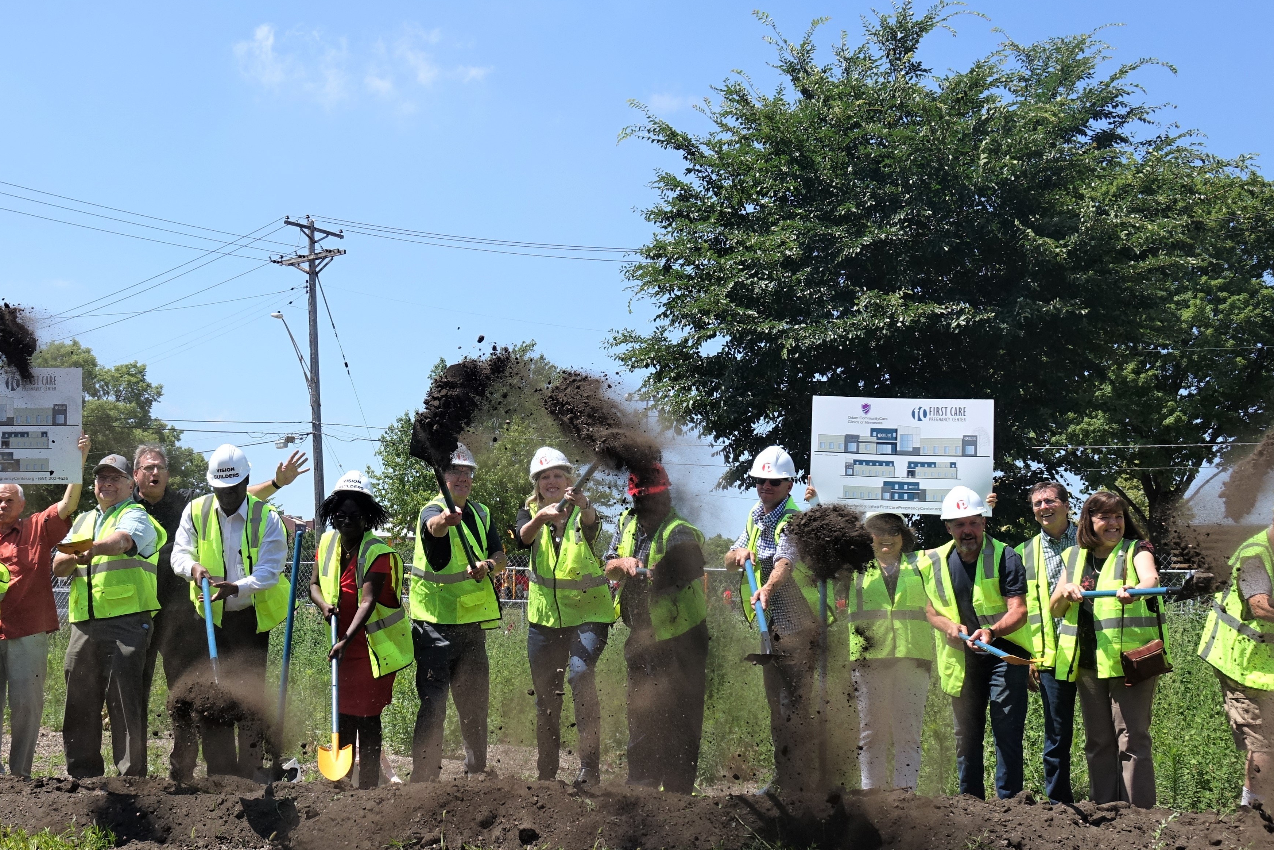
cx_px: 480
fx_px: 1663
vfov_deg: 28.6
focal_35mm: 47
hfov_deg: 41.6
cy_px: 486
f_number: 4.5
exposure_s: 1/800
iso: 125
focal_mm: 10.91
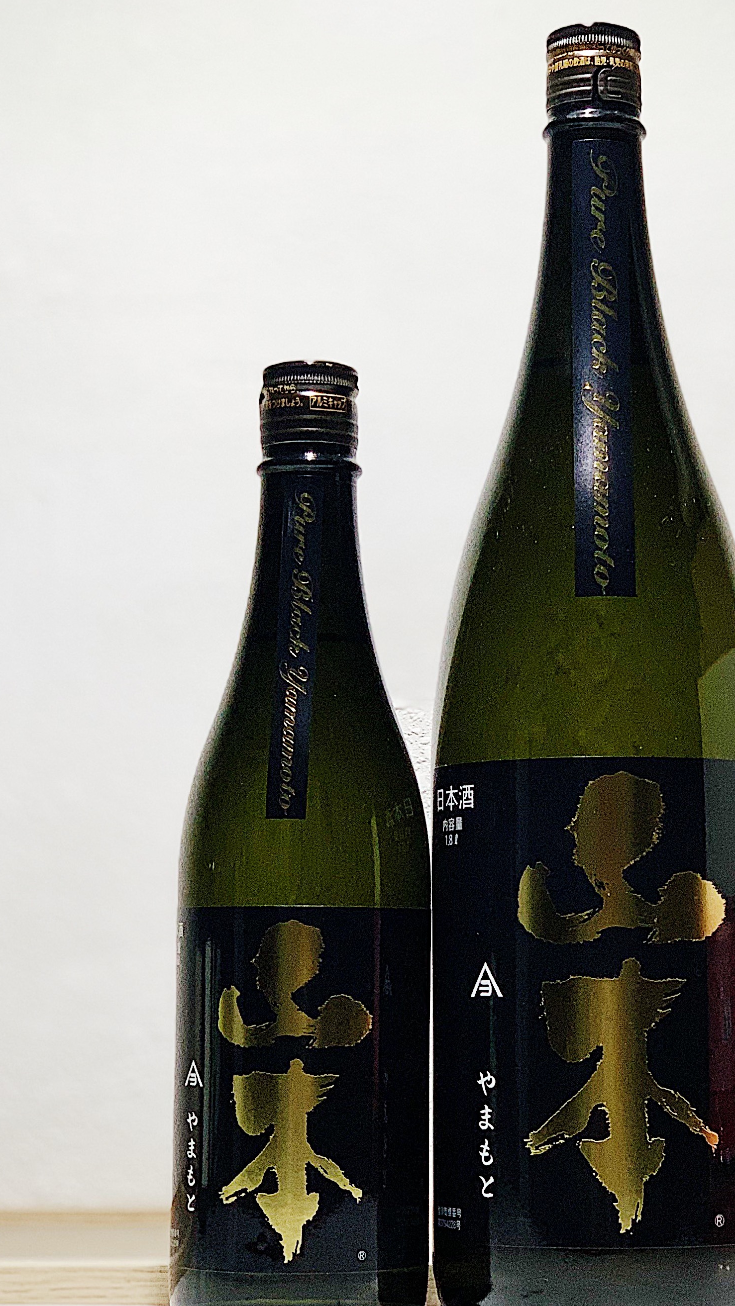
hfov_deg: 13.9
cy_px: 648
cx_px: 483
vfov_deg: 24.5
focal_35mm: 87
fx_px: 3015
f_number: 2.4
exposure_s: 1/97
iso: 80
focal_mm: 6
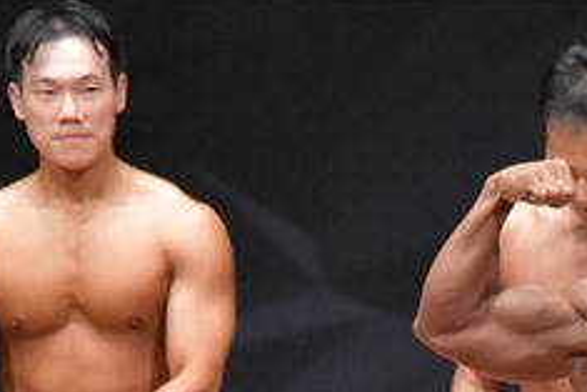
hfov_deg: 2.2
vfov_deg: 1.5
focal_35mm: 938
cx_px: 781
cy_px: 637
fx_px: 15303
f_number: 5.6
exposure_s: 1/400
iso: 8000
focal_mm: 190
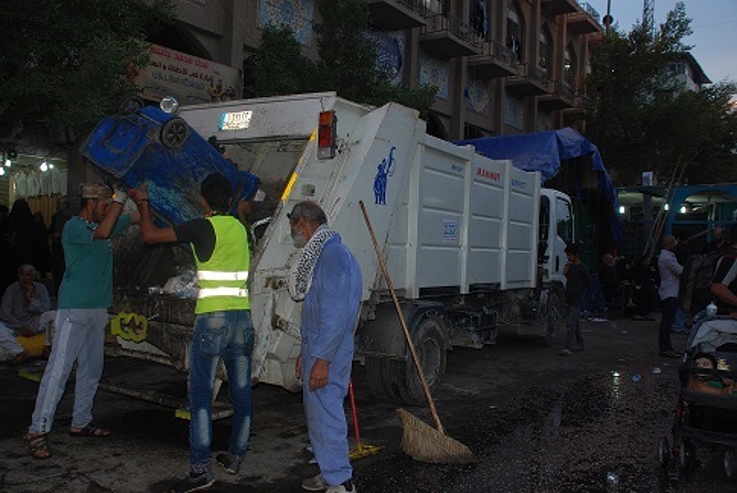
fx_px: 676
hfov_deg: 57.2
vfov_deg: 40.1
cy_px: 246
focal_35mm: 33
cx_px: 368
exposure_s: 1/60
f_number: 3.8
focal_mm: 22
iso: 200
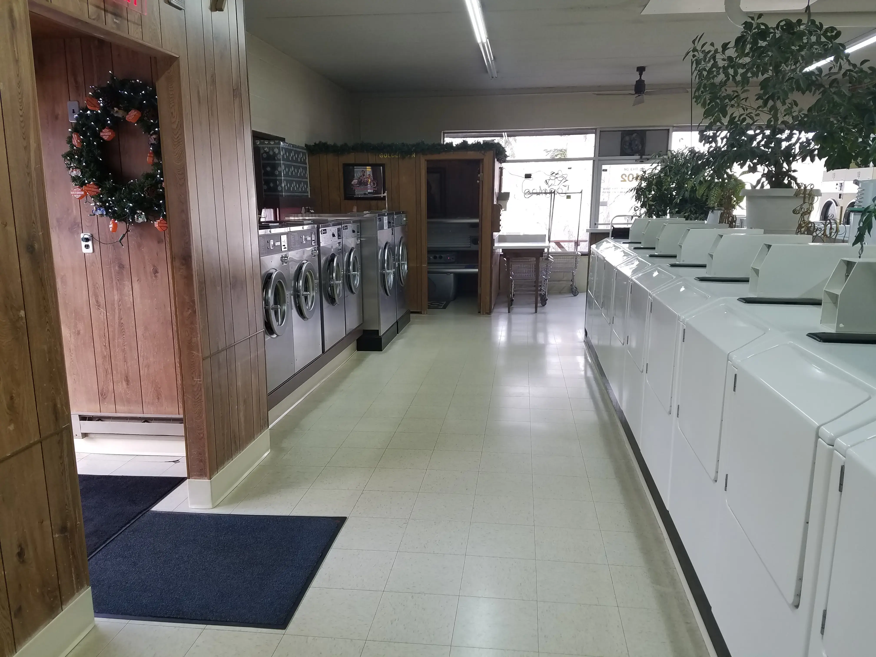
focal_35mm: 26
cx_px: 438
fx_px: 658
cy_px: 328
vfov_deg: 53.1
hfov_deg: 67.3
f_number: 1.7
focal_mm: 4.2
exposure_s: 1/60
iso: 64
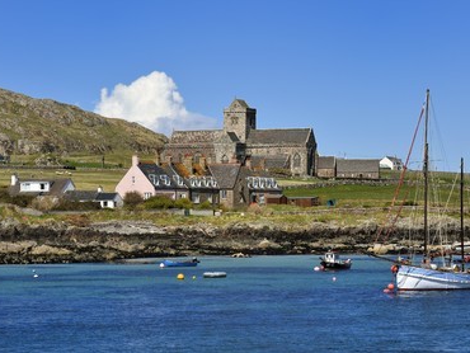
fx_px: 1807
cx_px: 249
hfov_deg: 14.8
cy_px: 176
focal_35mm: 133
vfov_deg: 11.2
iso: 200
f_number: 14
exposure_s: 1/320
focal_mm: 122
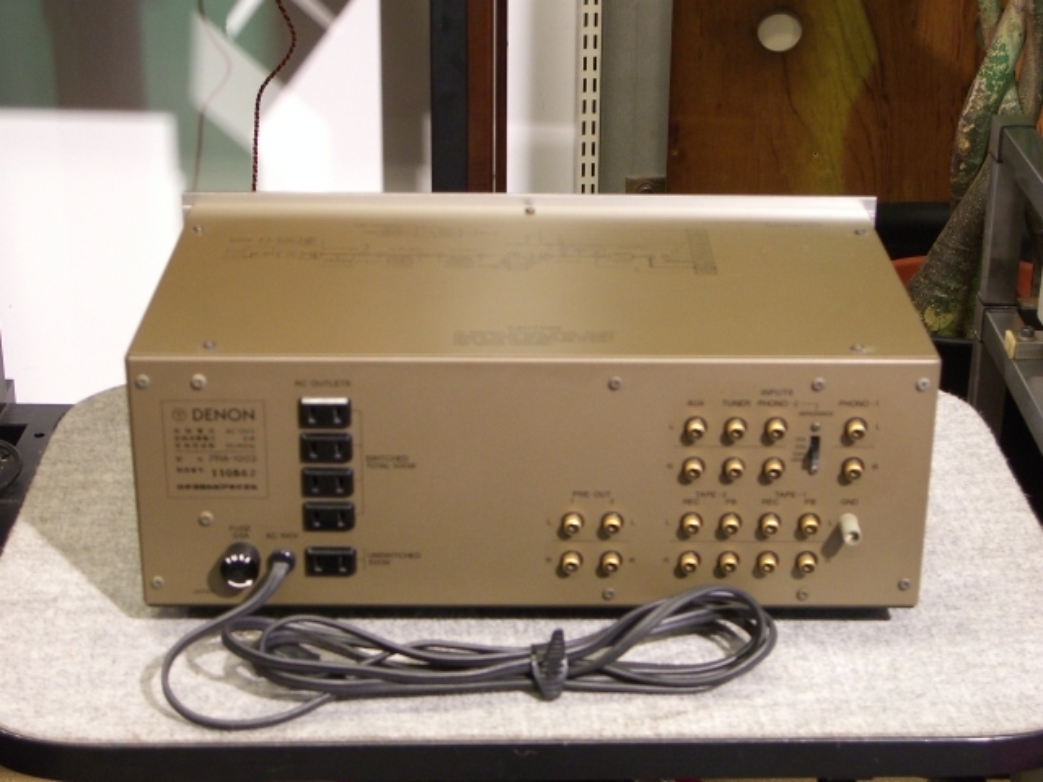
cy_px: 391
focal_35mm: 68
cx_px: 522
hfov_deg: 28.6
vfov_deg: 21.6
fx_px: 2049
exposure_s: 1/13
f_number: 4
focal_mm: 14.2
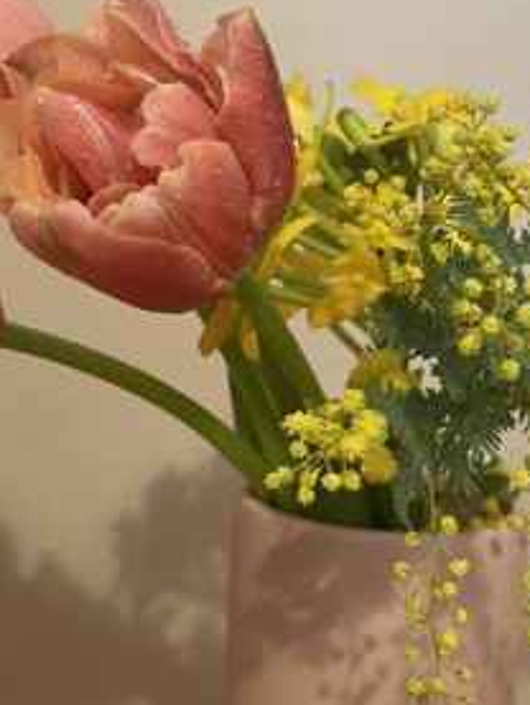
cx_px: 283
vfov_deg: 32.2
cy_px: 349
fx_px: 1224
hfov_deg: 24.4
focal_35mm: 60
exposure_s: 1/50
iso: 320
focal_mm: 4.2
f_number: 1.6
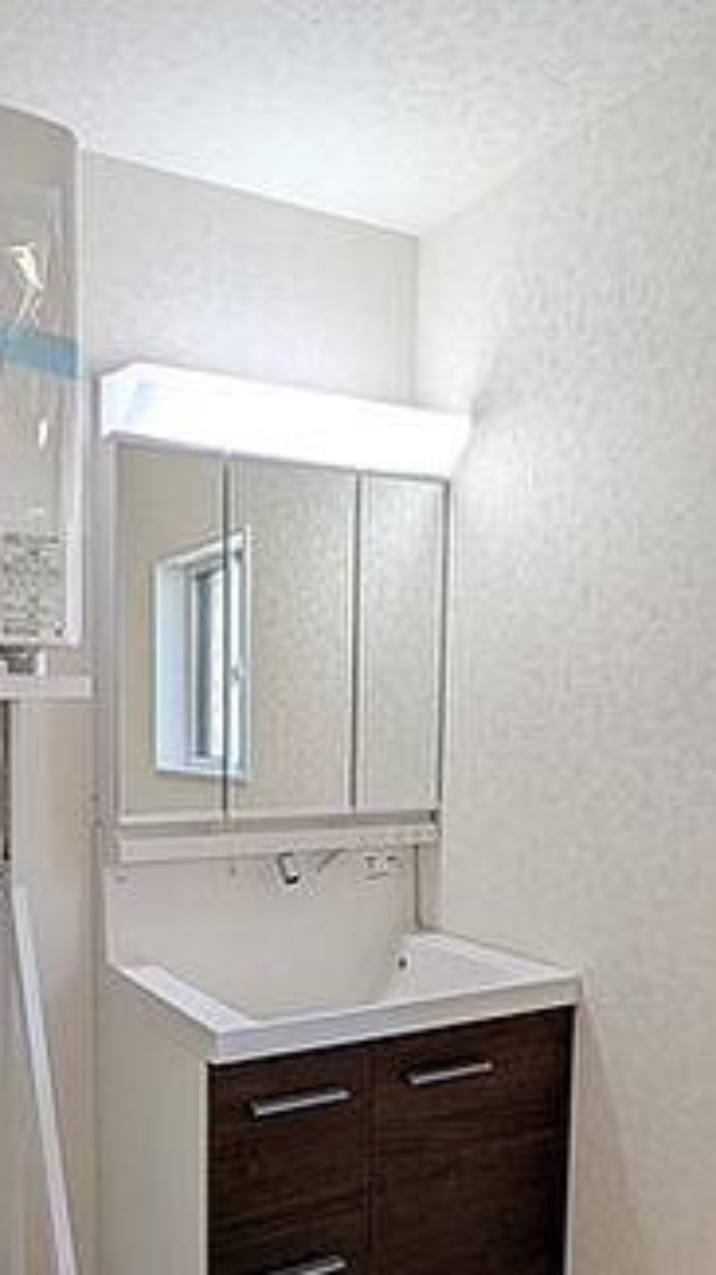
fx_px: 980
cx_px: 160
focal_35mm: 29
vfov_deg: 65.0
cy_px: 808
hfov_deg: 38.8
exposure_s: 1/100
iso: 114
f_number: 2.2
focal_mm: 1.83
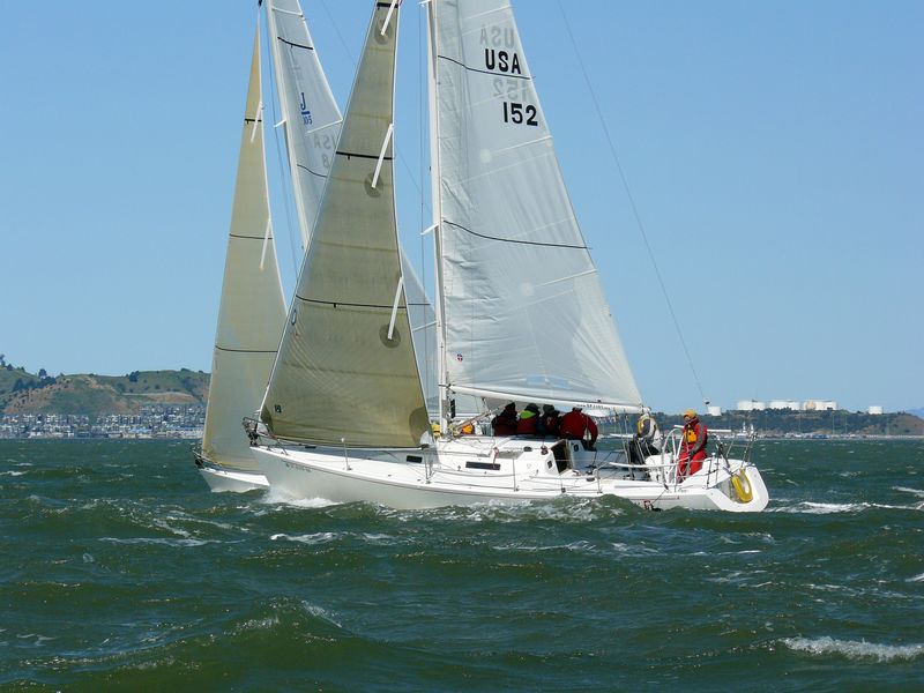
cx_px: 462
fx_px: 5766
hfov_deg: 9.2
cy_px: 346
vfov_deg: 6.9
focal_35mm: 216
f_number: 5.6
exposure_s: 1/800
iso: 100
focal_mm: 35.9
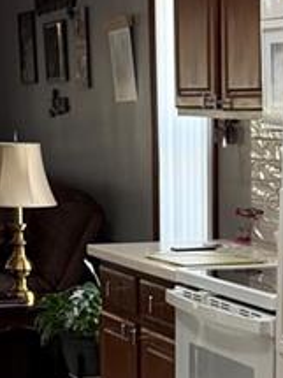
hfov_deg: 11.0
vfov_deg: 14.2
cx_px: 199
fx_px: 1462
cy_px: 471
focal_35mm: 134
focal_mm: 6.76
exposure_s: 1/120
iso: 250
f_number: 1.78
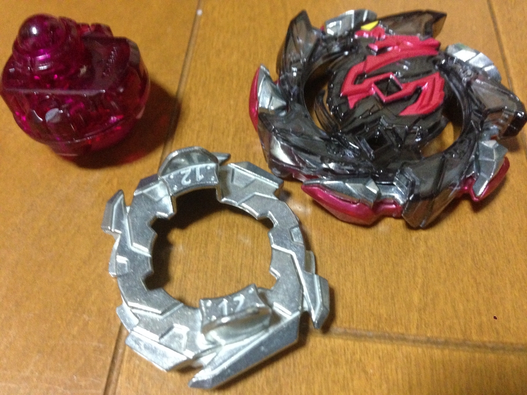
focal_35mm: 33
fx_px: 502
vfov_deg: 42.9
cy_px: 198
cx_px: 264
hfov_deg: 55.4
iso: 500
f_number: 2.4
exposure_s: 1/15
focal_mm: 4.12
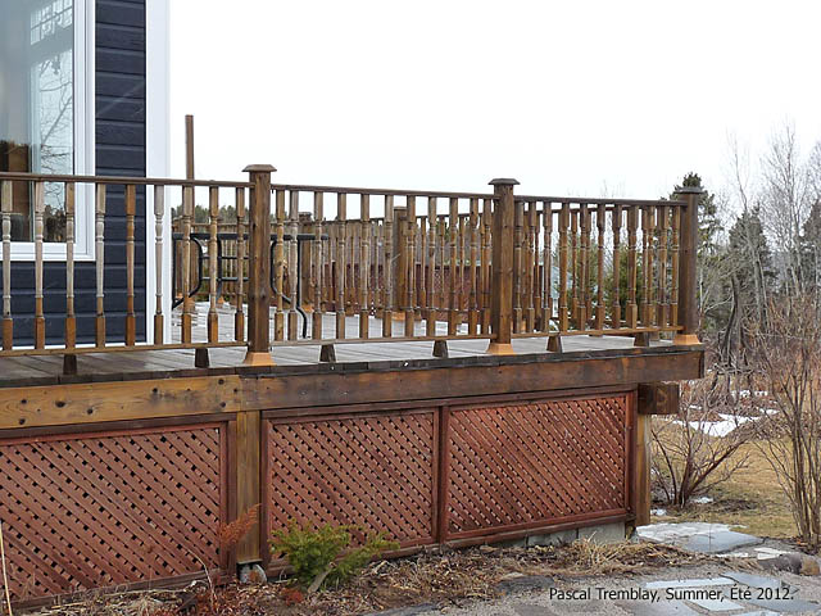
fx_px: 1162
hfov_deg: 38.9
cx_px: 410
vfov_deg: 29.7
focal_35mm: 49
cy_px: 308
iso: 160
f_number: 4.5
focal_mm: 4.9
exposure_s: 1/200
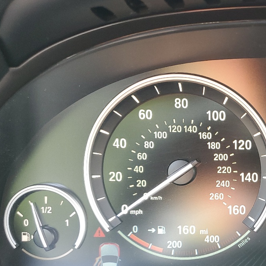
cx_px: 287
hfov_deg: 28.4
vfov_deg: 30.7
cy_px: 189
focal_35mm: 55
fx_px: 478
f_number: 1.5
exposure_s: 1/60.2
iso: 90
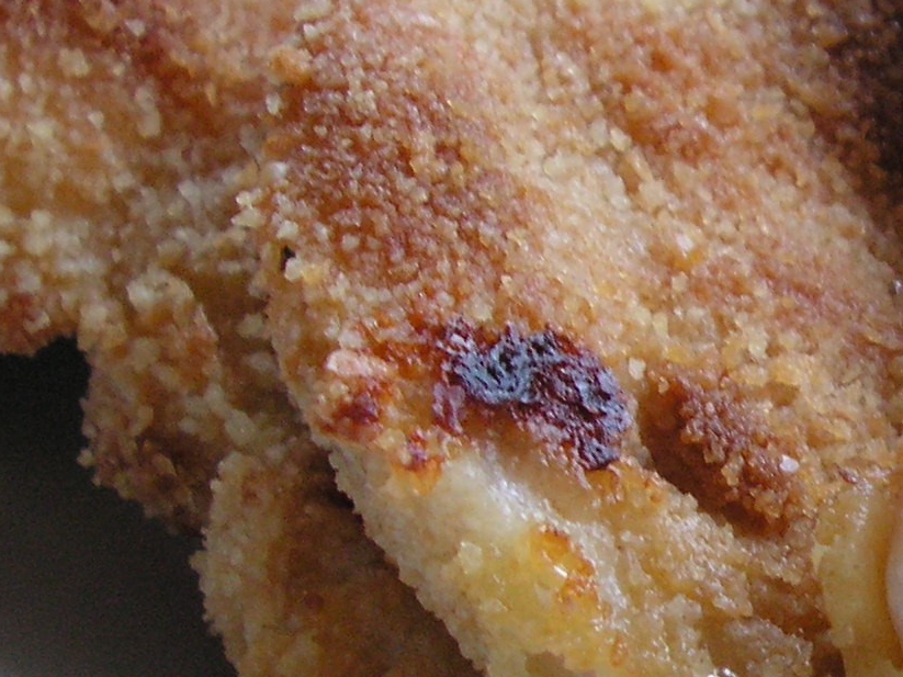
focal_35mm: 112
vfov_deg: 13.2
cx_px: 1032
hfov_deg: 16.9
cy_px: 323
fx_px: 2921
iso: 80
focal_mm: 6
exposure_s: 1/40
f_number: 3.2
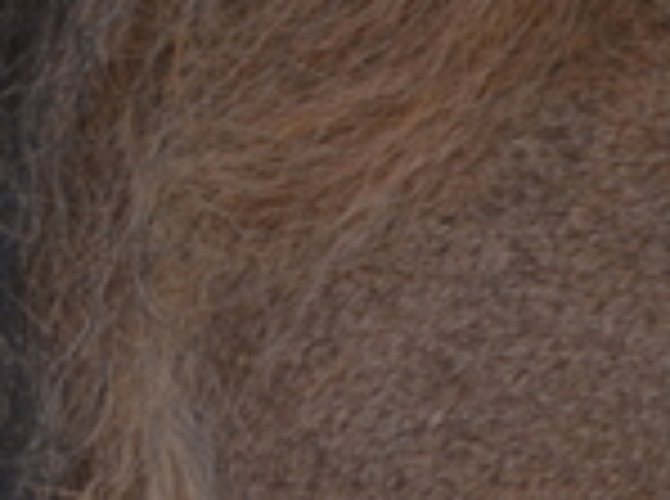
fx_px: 50260
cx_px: -1907
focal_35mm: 2603
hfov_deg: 0.8
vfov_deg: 0.6
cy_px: 671
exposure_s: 1/320
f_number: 5.3
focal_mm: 210
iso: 400
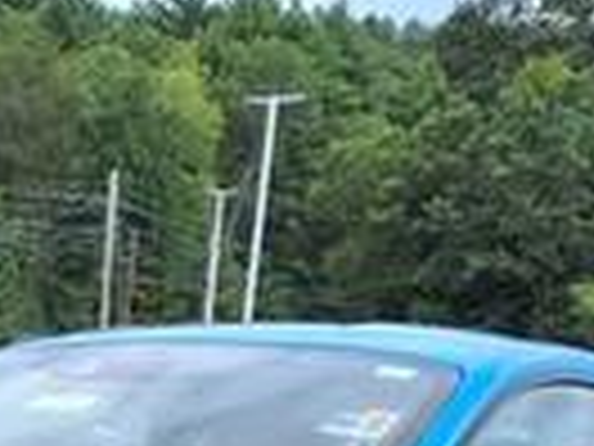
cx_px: -104
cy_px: 820
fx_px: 1767
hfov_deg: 18.2
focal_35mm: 103
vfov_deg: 12.9
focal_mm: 3.58
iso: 40
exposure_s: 1/1111
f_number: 1.9
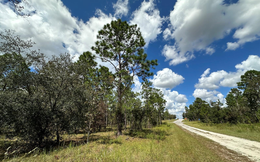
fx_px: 106
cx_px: 130
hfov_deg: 101.5
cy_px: 88
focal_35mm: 15
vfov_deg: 74.6
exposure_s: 1/2257
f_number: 2.2
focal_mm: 2.22
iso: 50
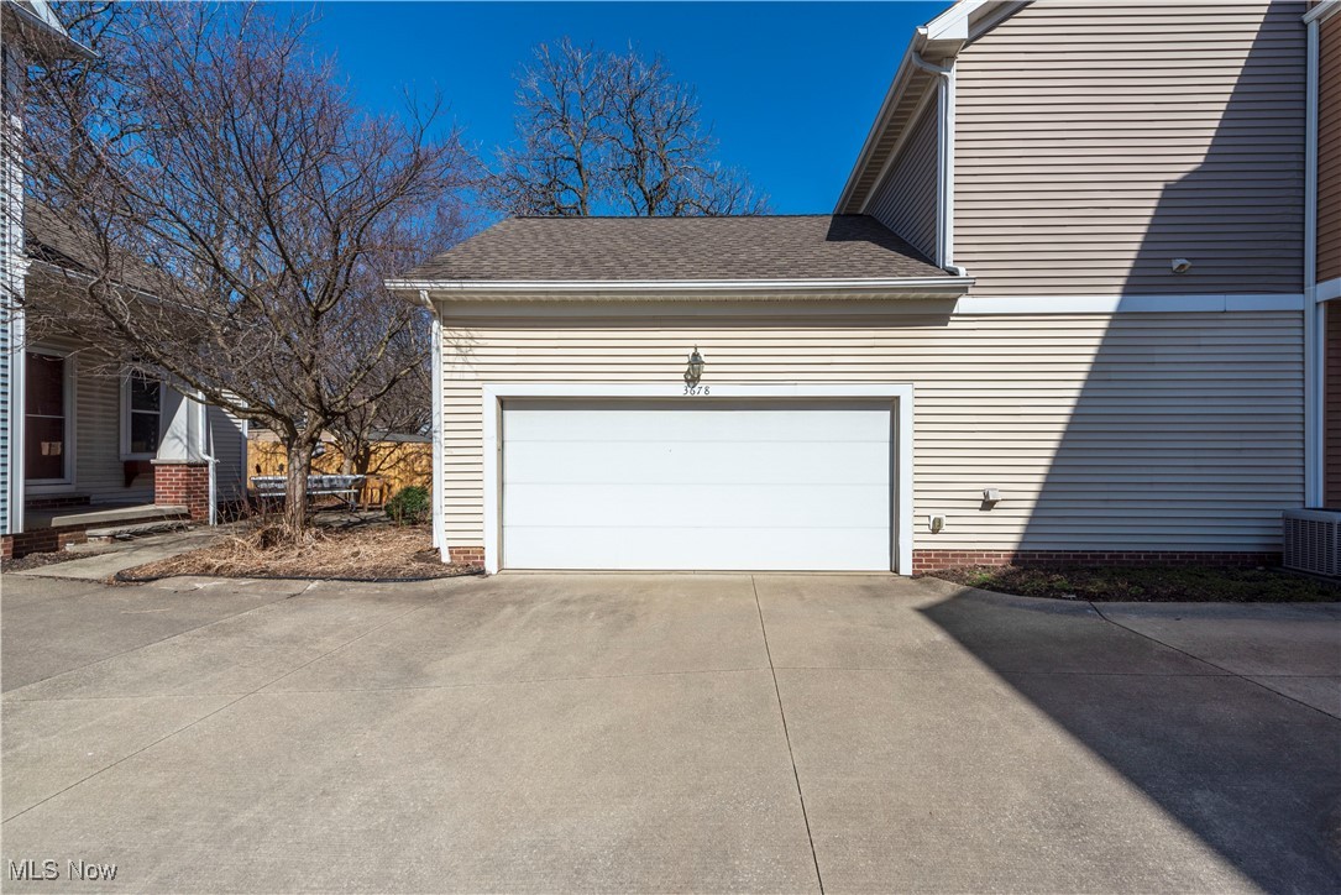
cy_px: 448
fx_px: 522
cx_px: 670
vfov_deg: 81.2
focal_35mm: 14
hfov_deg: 104.2
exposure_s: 1/1000
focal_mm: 14
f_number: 9
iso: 200
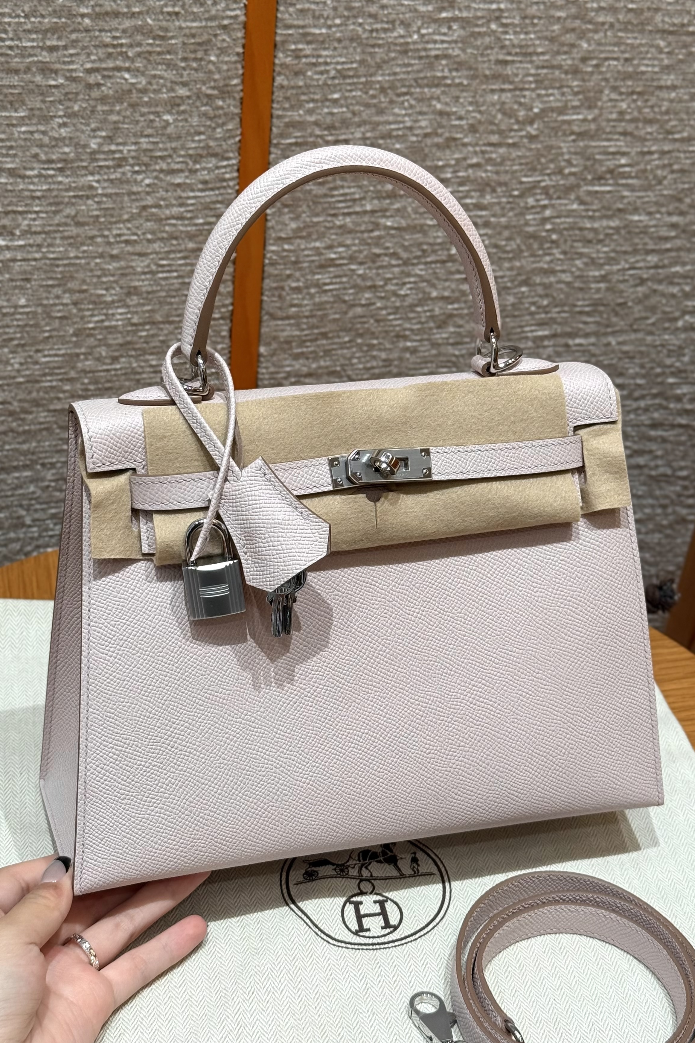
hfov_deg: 26.0
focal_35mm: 52
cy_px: 538
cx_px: 356
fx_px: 1506
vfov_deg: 38.2
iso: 64
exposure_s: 1/100
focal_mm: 6.76
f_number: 1.78
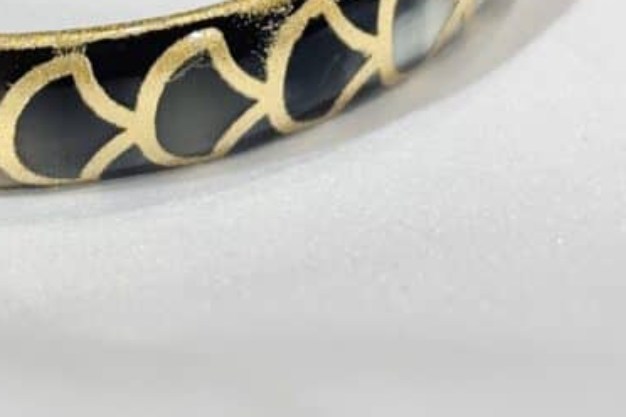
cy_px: 30
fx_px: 2591
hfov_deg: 13.6
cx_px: 35
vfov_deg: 9.2
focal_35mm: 149
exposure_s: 1/198
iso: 32
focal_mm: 5.96
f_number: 1.6
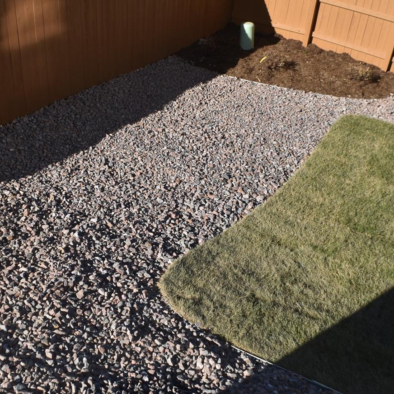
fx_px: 693
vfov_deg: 31.7
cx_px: 151
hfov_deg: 31.6
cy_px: 169
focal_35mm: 54
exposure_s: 1/200
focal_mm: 23
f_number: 10
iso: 100
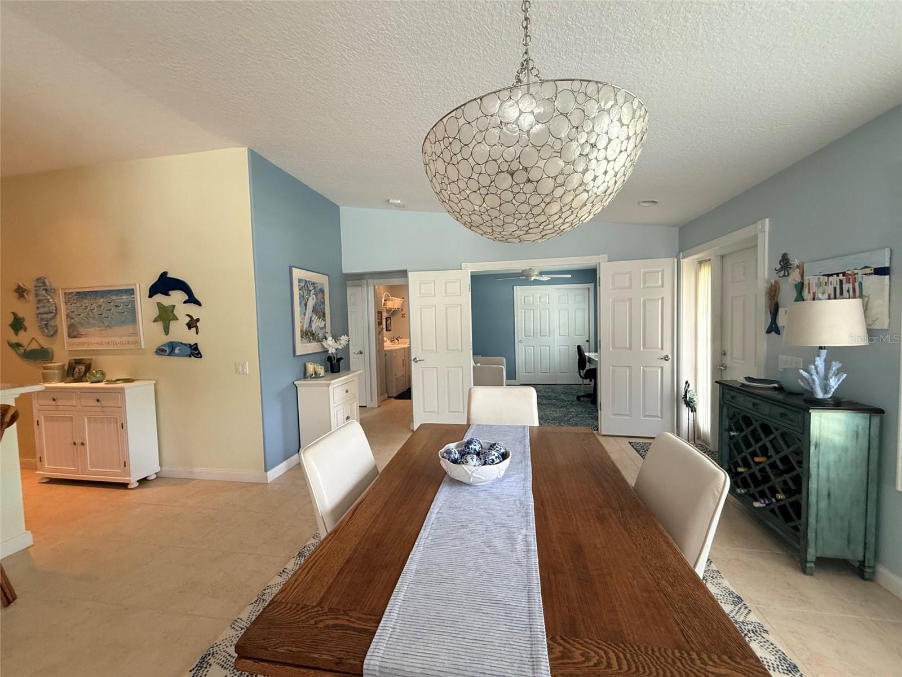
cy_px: 338
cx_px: 451
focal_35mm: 14
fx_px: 365
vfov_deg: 85.7
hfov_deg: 102.1
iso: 250
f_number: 2.2
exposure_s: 1/120
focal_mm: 2.22
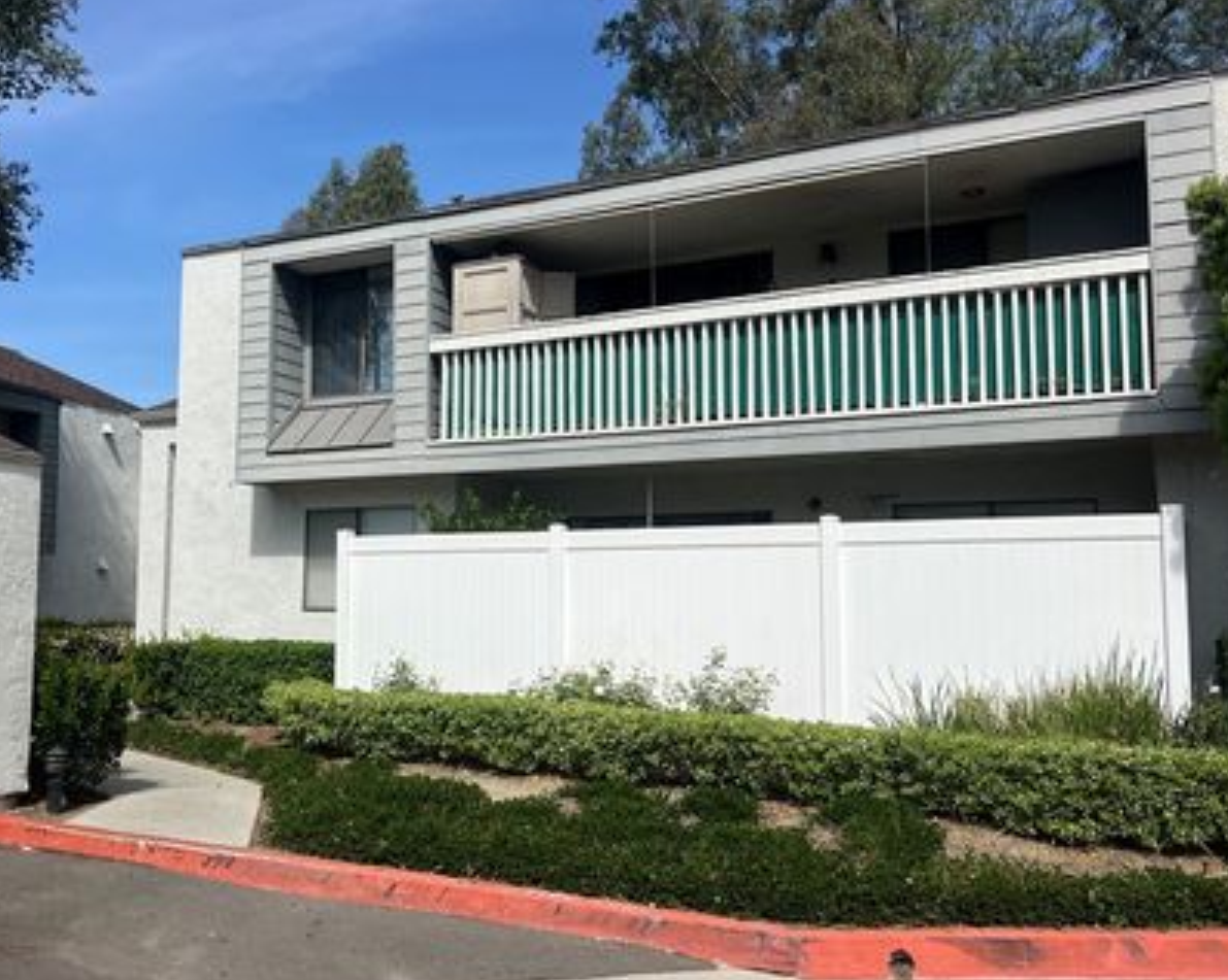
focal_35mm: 32
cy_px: 502
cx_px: 510
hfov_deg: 55.4
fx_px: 1162
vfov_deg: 45.7
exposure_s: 1/6579
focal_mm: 5.7
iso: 50
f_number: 1.5
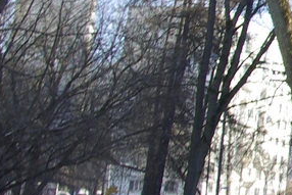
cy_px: 50
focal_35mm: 110
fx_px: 893
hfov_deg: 14.2
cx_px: 647
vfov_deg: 12.4
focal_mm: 14
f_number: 9.5
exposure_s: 1/30
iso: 100
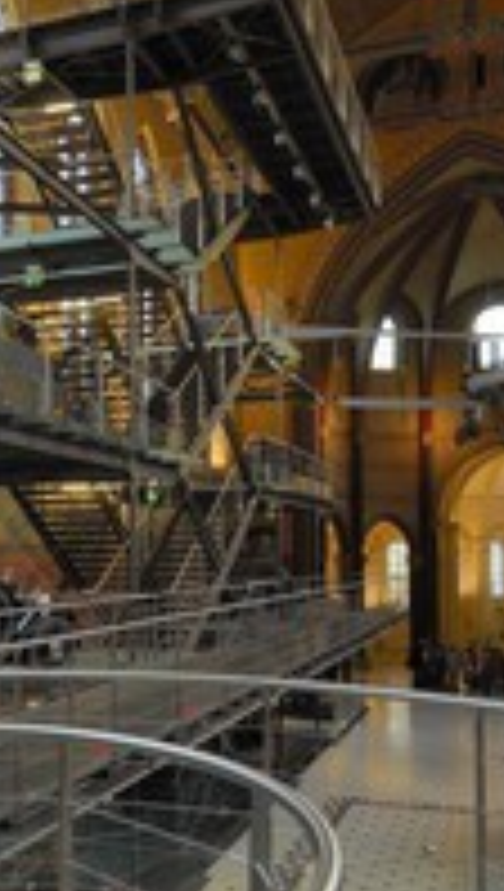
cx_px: 137
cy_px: 544
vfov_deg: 50.0
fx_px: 946
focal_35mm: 40
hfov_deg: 29.4
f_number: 7.1
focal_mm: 12
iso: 100
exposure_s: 1/2.5
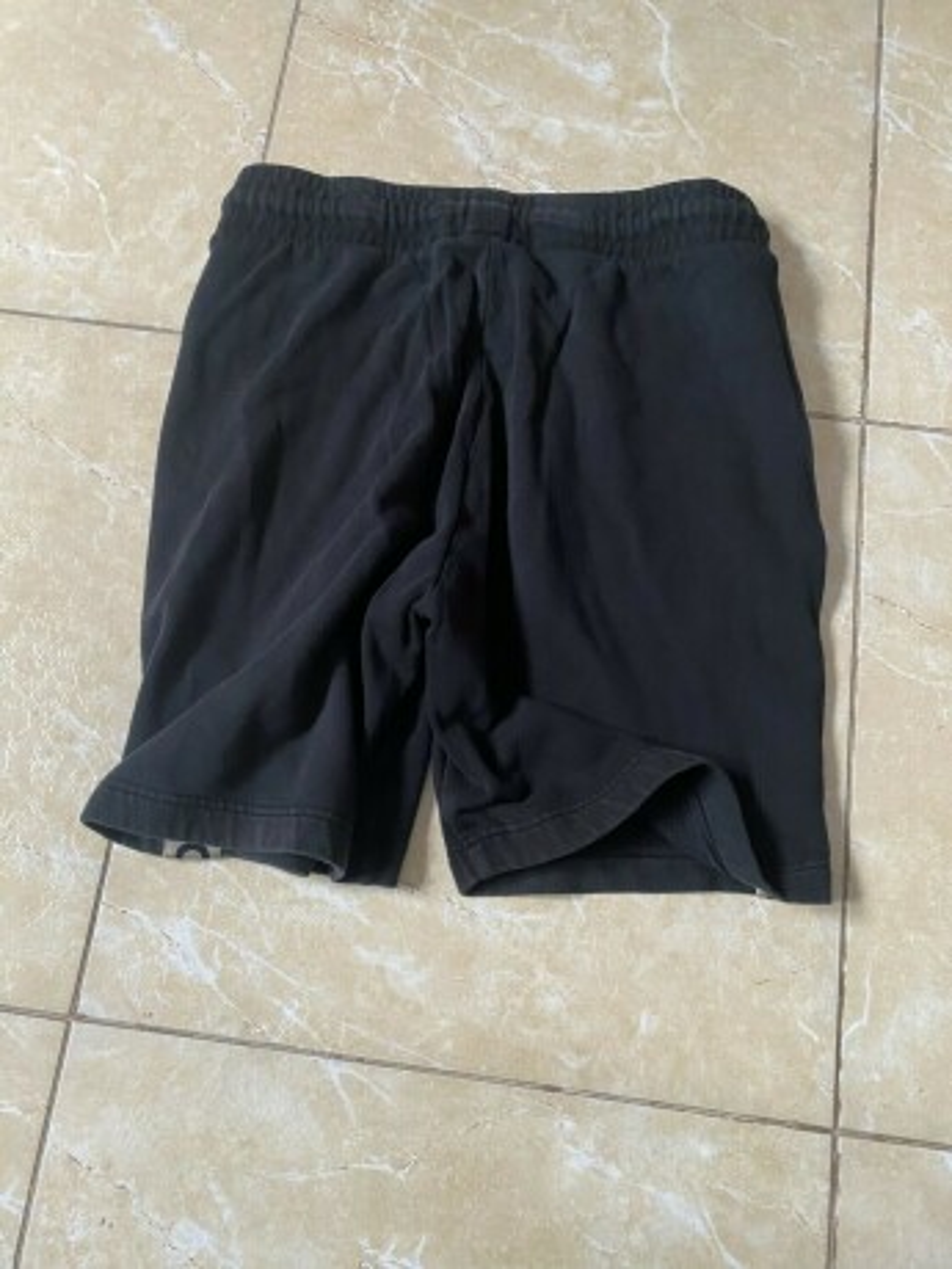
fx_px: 953
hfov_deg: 53.1
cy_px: 634
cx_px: 476
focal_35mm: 26
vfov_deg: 67.3
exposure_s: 1/60
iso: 320
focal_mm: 4.25
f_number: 1.8
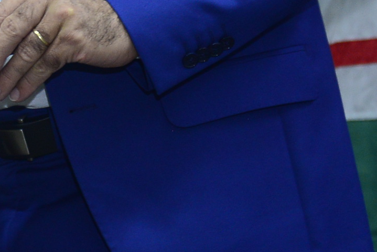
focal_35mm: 276
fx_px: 2891
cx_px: -190
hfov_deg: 7.3
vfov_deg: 4.9
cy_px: -224
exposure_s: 1/125
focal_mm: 66
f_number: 4
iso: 1600
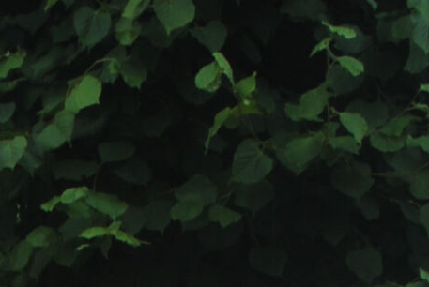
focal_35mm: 168
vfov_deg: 7.4
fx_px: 2005
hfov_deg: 11.4
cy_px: 784
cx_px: -325
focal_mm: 20
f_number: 7.1
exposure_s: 1/250
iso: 100
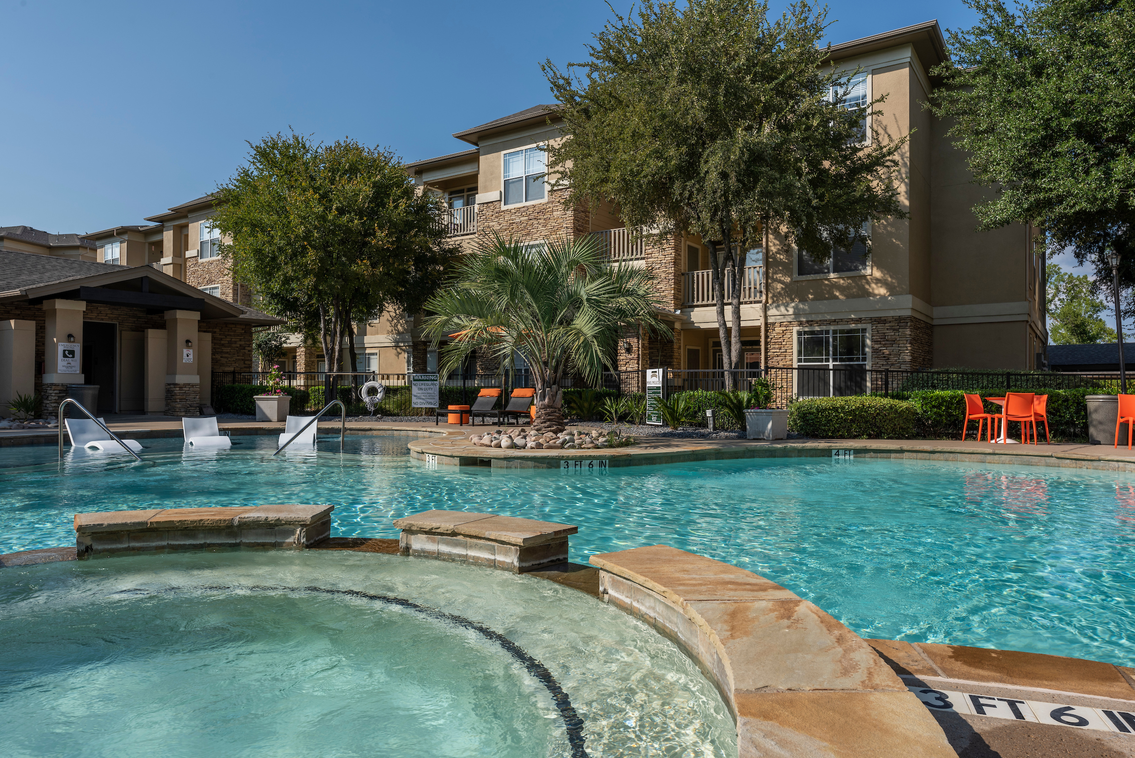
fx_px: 757
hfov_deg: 73.7
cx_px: 568
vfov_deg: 53.2
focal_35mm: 24
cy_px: 379
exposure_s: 1/125
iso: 64
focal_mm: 24
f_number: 11
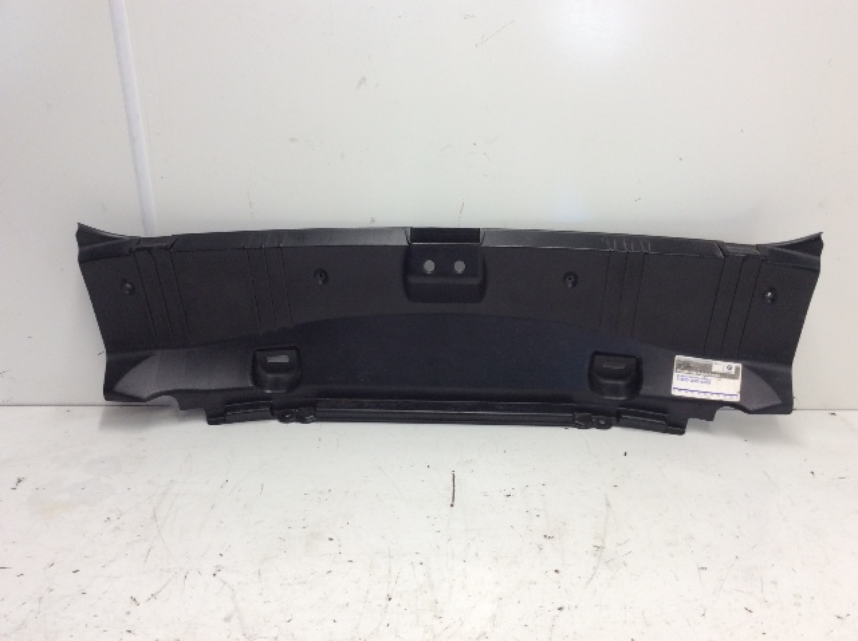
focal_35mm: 32
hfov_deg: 56.9
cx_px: 429
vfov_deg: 44.1
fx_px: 792
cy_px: 320
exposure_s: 1/40
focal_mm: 3.3
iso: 40
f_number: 2.4
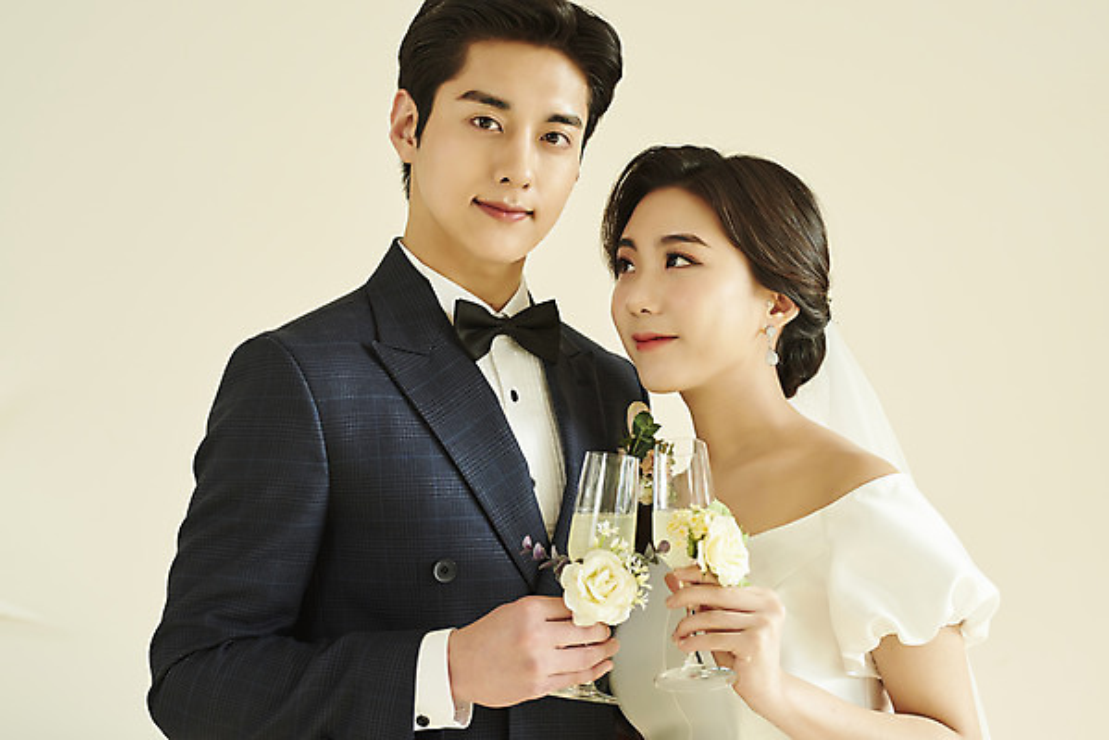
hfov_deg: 23.9
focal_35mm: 85
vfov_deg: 16.1
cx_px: 554
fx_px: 2620
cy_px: 370
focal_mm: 85
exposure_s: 1/125
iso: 250
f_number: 4
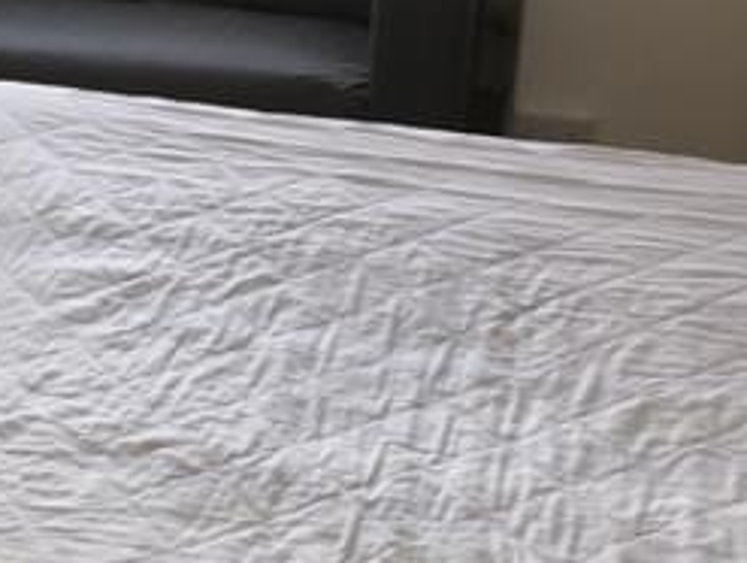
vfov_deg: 19.6
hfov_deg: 24.9
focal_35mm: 75
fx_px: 1621
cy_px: 182
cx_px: 30
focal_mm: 4.15
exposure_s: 1/50
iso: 32
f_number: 2.2
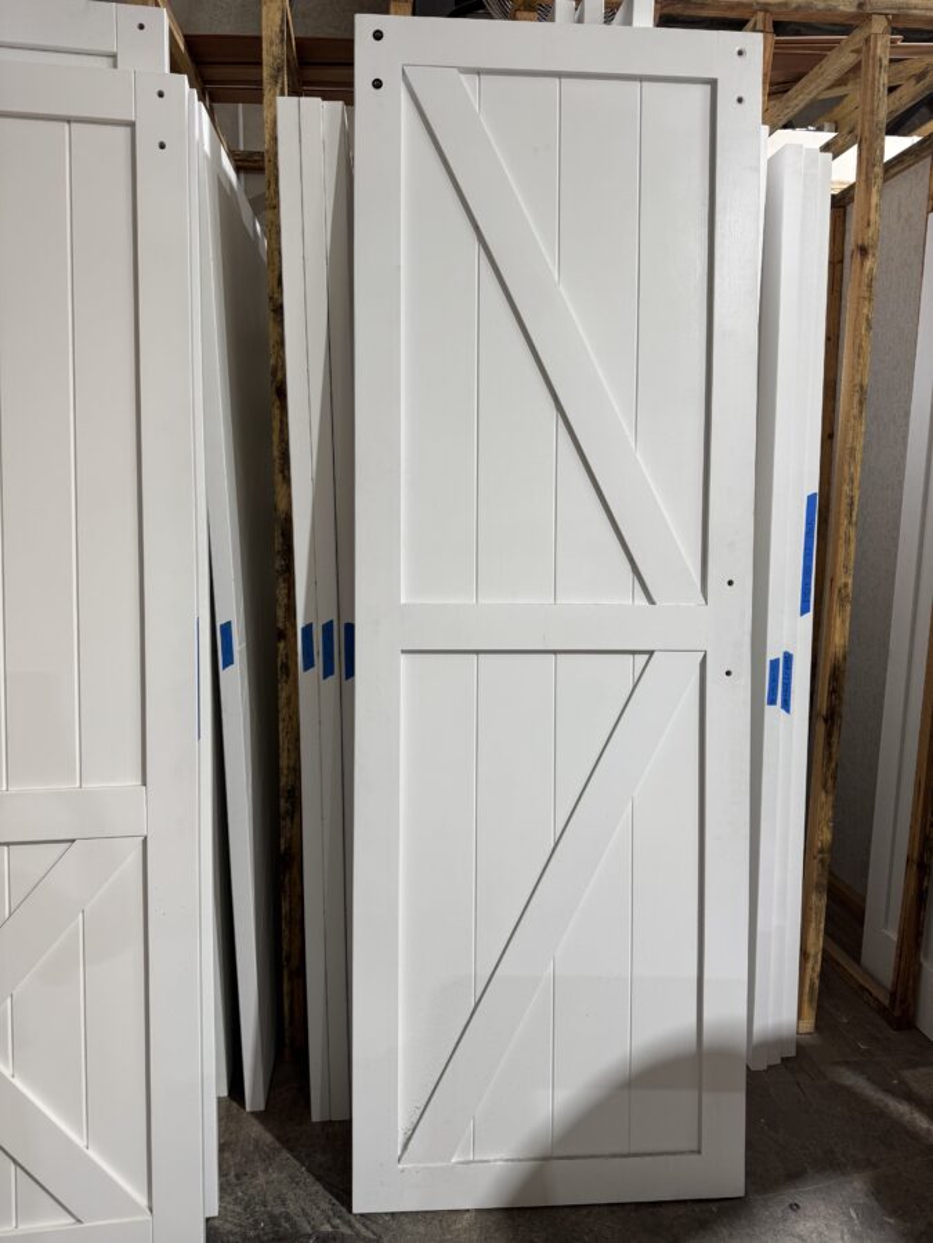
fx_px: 862
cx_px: 466
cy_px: 622
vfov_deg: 71.6
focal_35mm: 24
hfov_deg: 56.8
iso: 125
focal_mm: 6.76
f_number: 1.78
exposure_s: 1/100
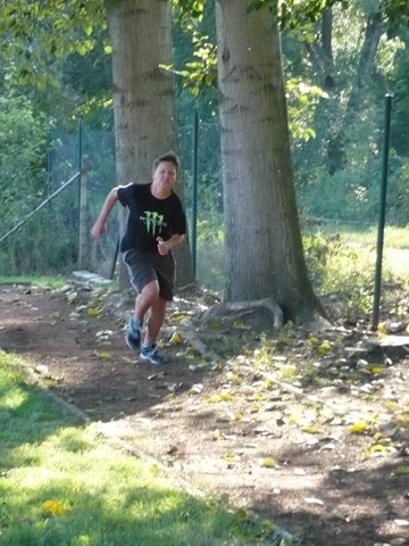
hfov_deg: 10.3
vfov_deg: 13.7
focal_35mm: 144
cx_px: 204
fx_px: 2269
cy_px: 273
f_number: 5
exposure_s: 1/125
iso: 400
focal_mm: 17.4
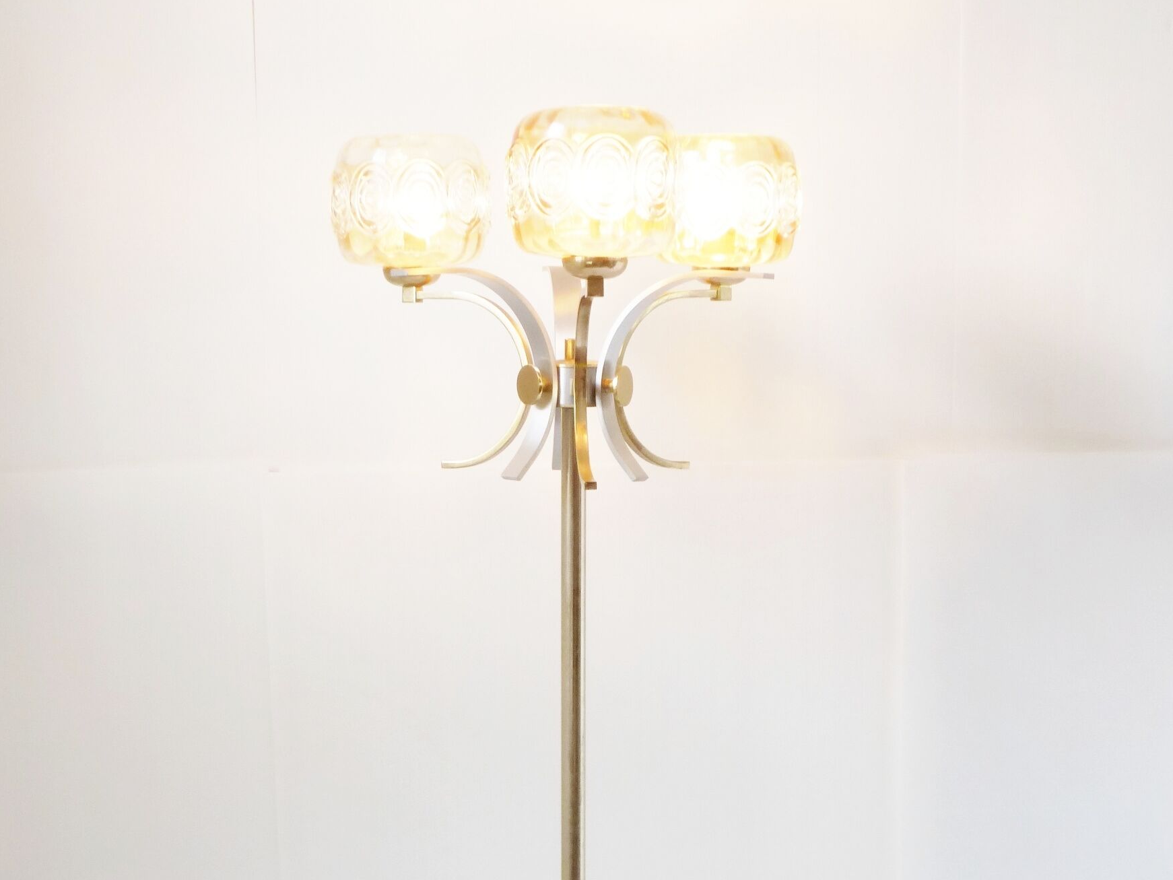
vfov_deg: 19.9
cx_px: 580
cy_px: 848
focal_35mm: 72
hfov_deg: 27.0
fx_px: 2440
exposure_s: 1/60
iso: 160
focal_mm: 8.5
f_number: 4.2
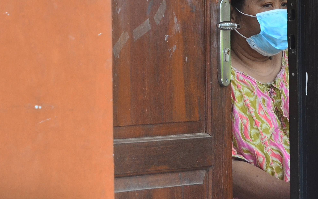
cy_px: 25
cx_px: 266
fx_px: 2793
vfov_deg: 4.1
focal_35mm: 322
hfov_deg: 6.5
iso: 200
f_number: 5.6
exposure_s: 1/180
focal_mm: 85
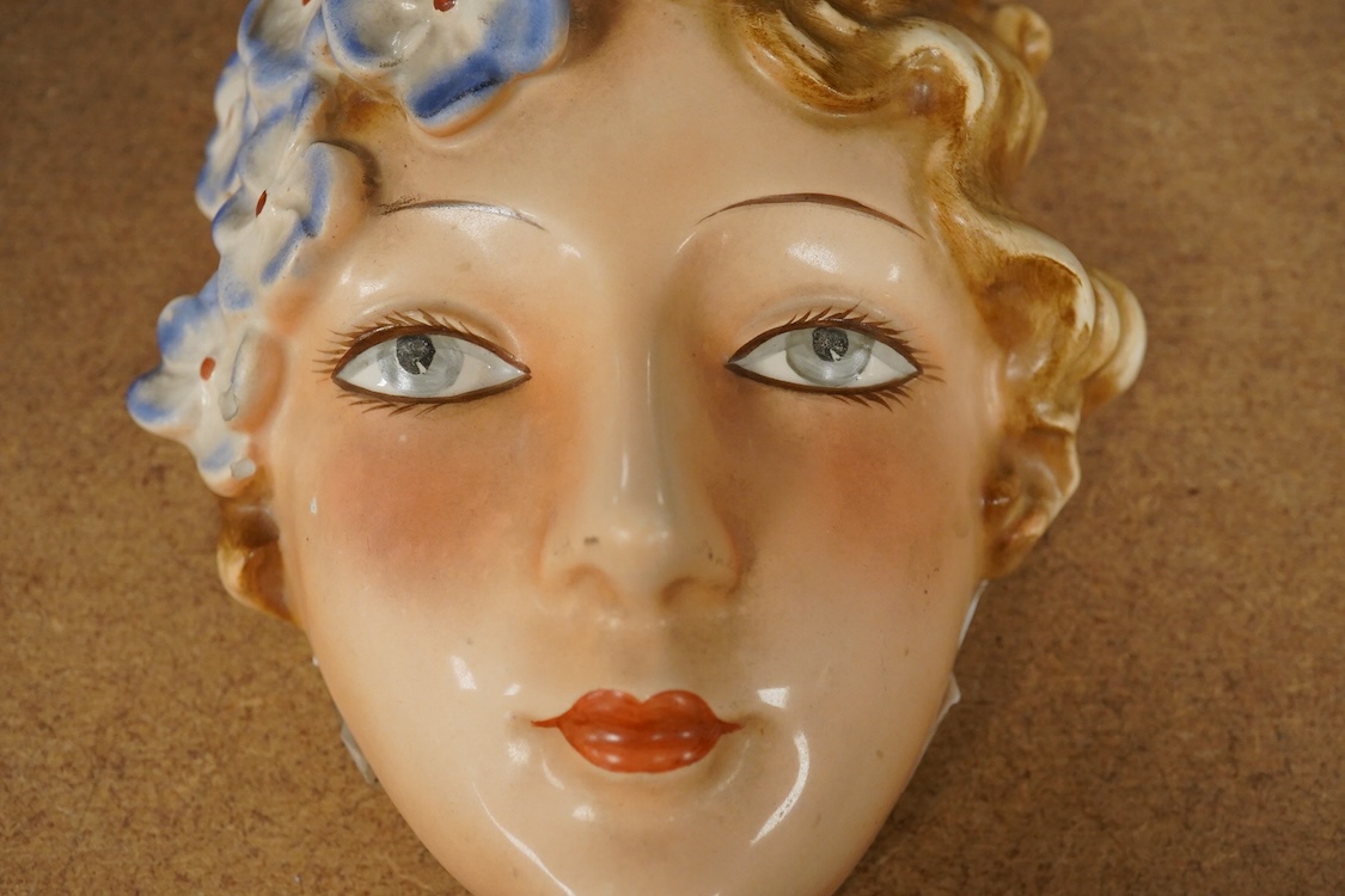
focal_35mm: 45
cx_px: 672
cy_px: 448
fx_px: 1681
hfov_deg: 43.6
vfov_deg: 29.9
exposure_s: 1/160
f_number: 9
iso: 2500
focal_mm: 30
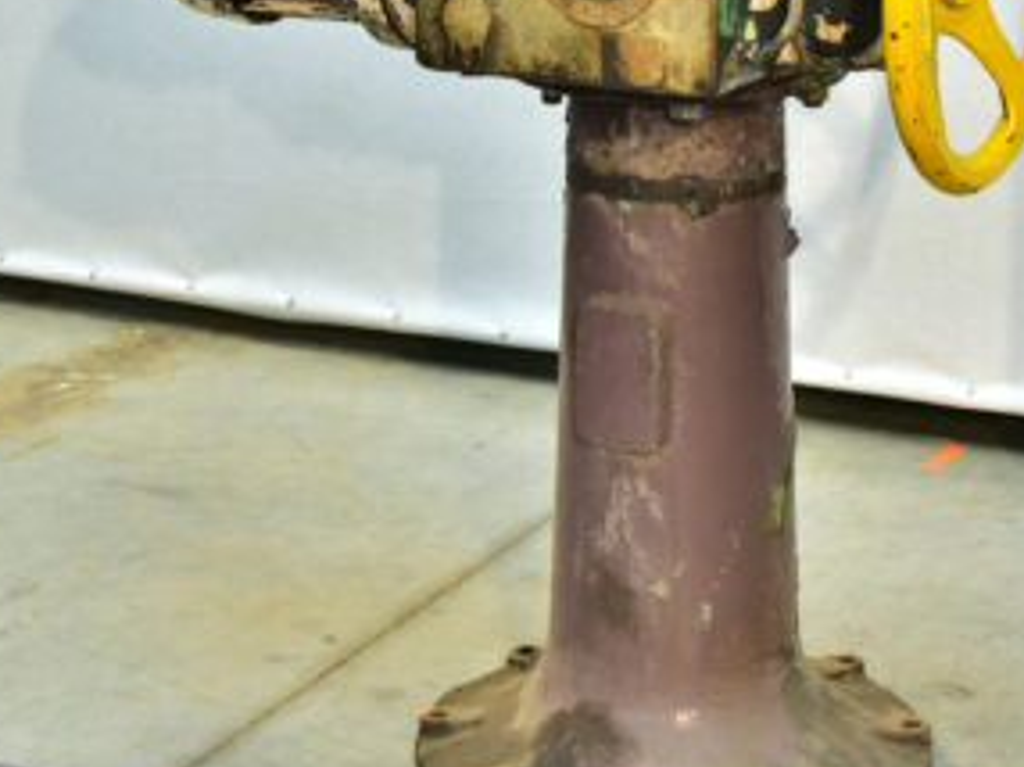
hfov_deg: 18.7
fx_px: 3103
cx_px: 677
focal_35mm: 105
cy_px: 262
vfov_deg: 14.1
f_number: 8
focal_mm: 52
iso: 500
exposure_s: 1/30
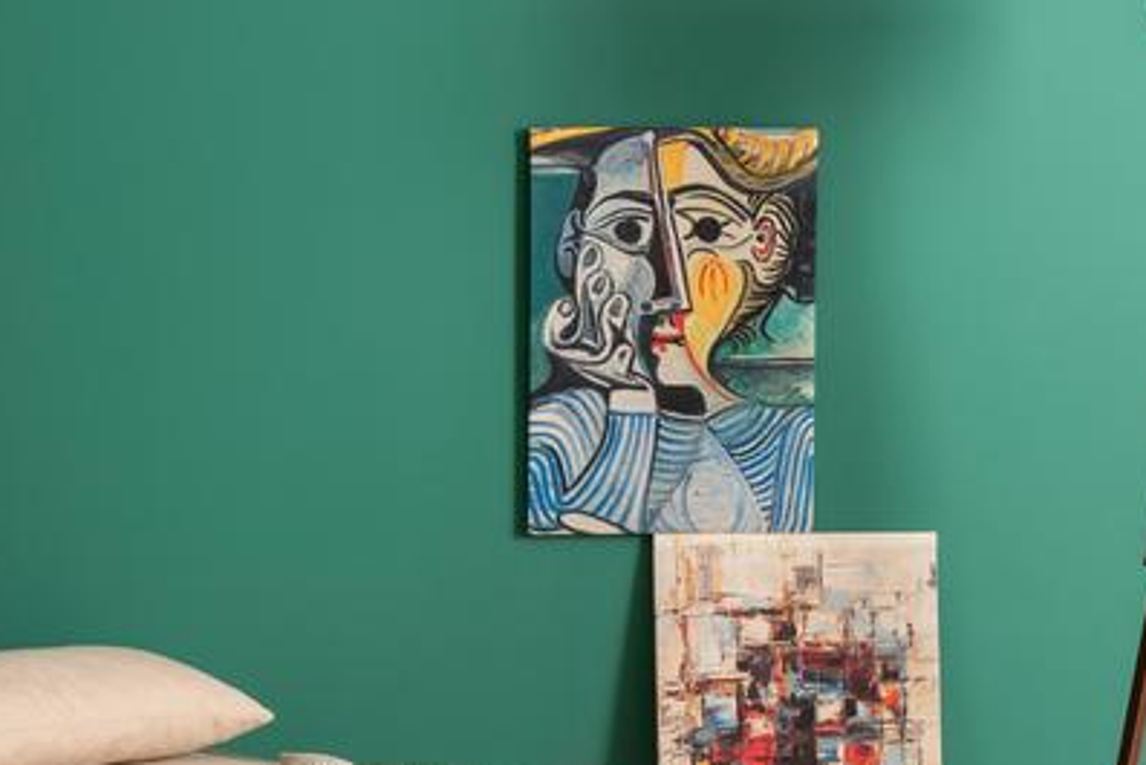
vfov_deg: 10.8
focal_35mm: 127
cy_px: 533
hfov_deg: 16.1
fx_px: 4044
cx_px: 606
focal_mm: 70
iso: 160
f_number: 7.1
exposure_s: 1/160
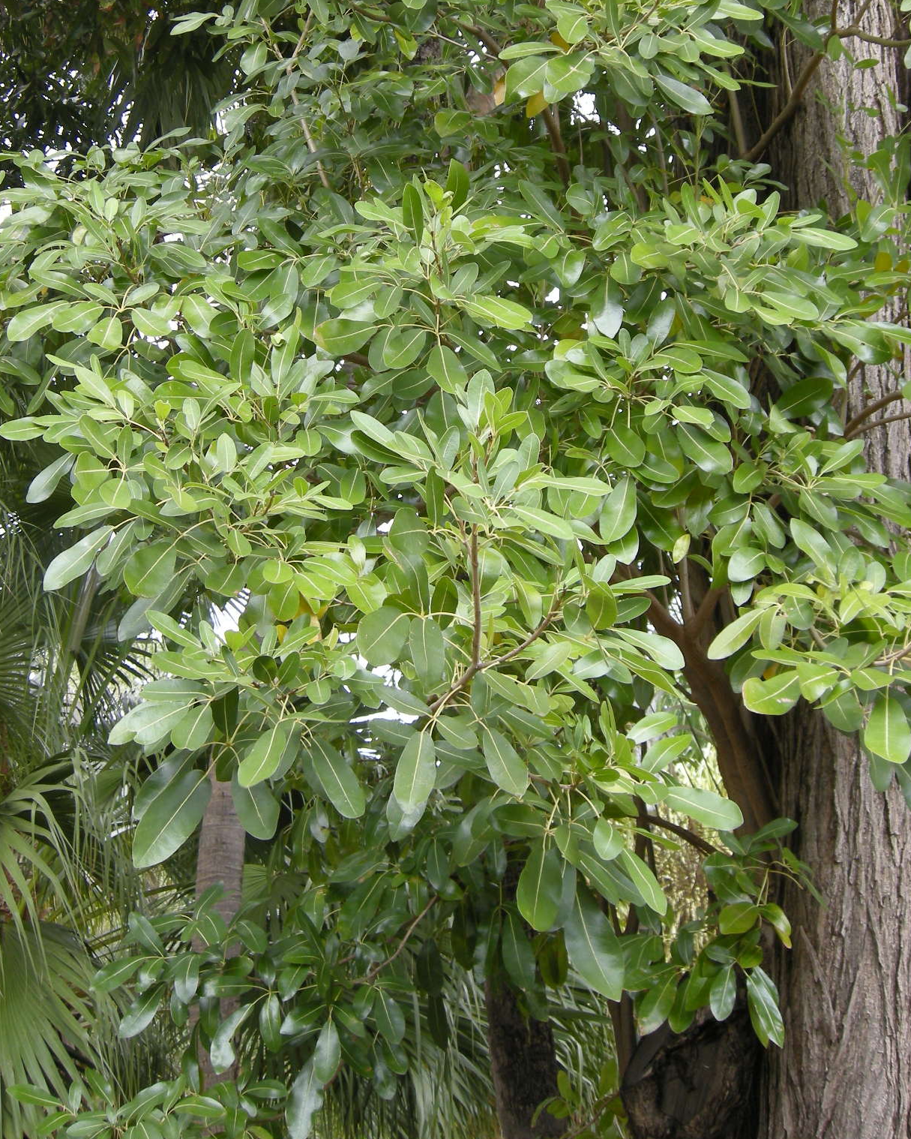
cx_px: 418
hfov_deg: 28.1
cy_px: 315
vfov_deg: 34.2
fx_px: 1819
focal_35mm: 54
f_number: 3.4
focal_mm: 7.5
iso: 64
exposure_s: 1/67
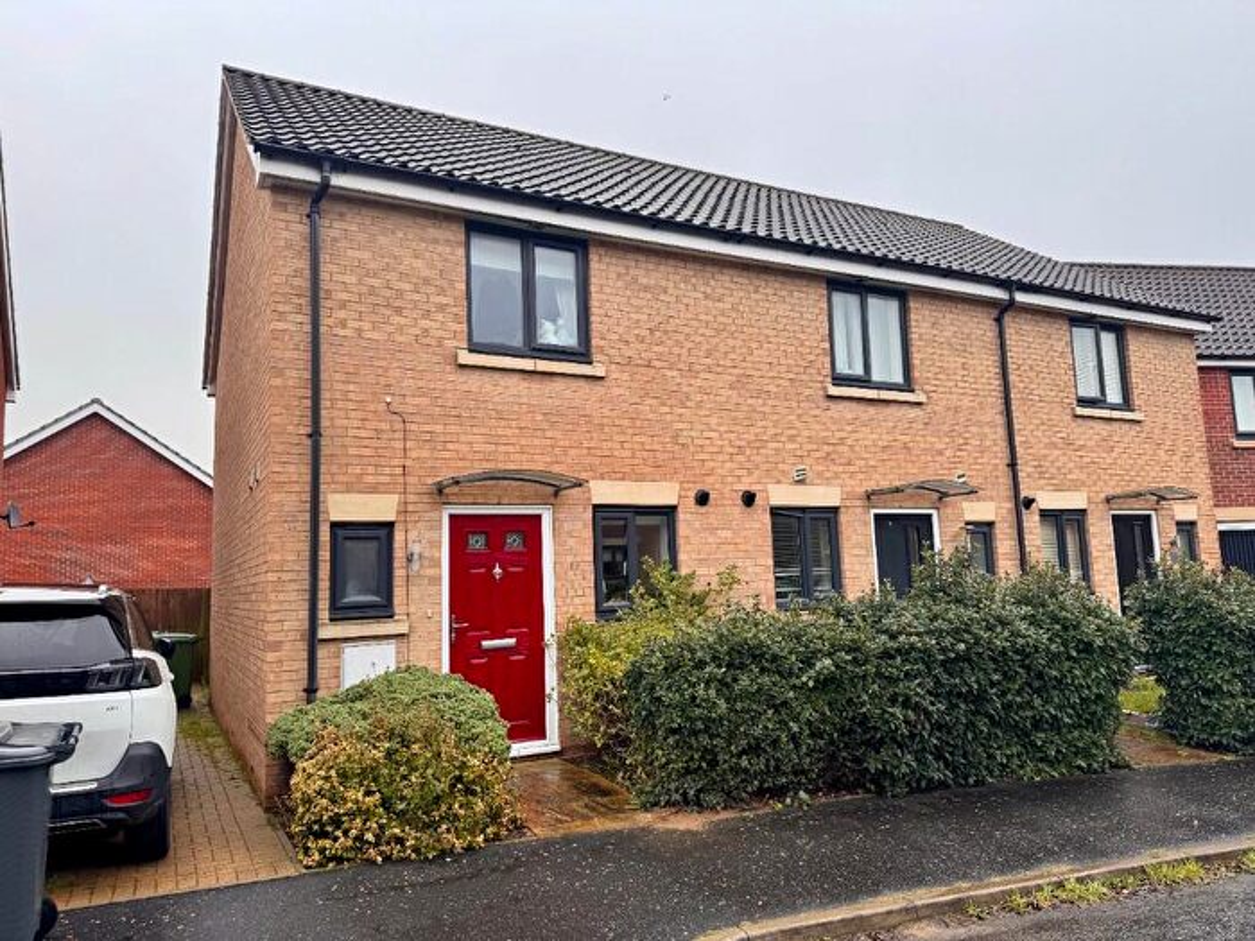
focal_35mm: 24
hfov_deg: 71.6
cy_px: 470
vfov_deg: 56.8
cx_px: 628
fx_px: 870
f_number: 1.78
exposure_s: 1/123
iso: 64
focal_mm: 6.76
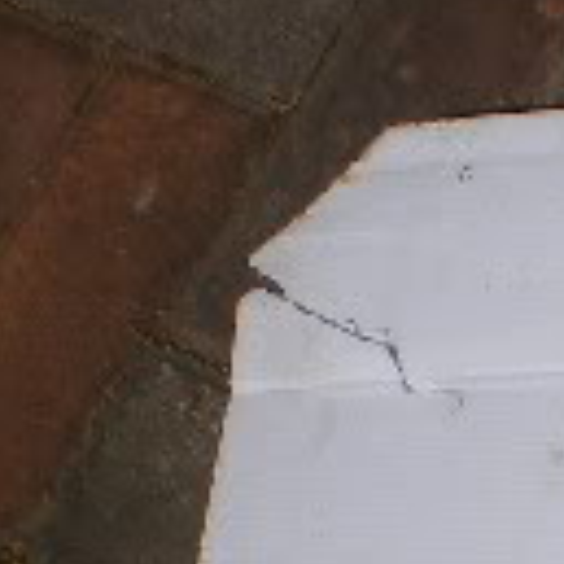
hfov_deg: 9.3
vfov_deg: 10.0
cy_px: 992
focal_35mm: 166
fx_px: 3060
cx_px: 1386
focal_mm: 6.3
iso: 64
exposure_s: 1/1250
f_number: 4.6
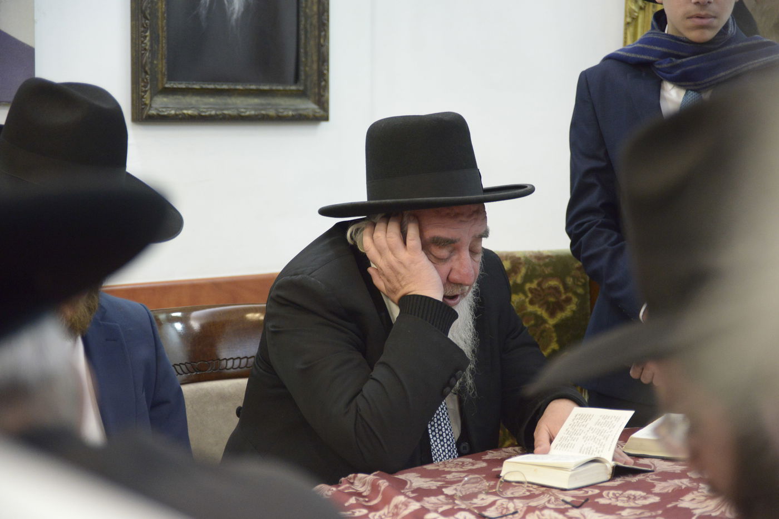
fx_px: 1947
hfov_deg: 22.6
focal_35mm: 90
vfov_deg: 15.2
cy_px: 260
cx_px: 390
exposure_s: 1/200
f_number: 4.5
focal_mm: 90
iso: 5000
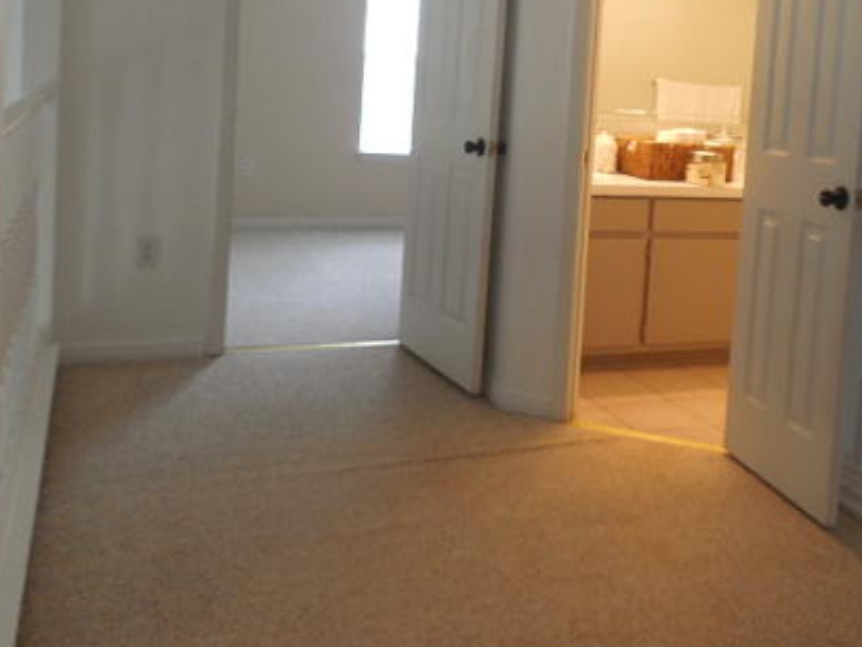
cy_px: 158
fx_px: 972
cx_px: 574
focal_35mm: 39
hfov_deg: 47.1
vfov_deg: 36.0
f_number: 3.3
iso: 250
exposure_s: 1/30
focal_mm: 4.5
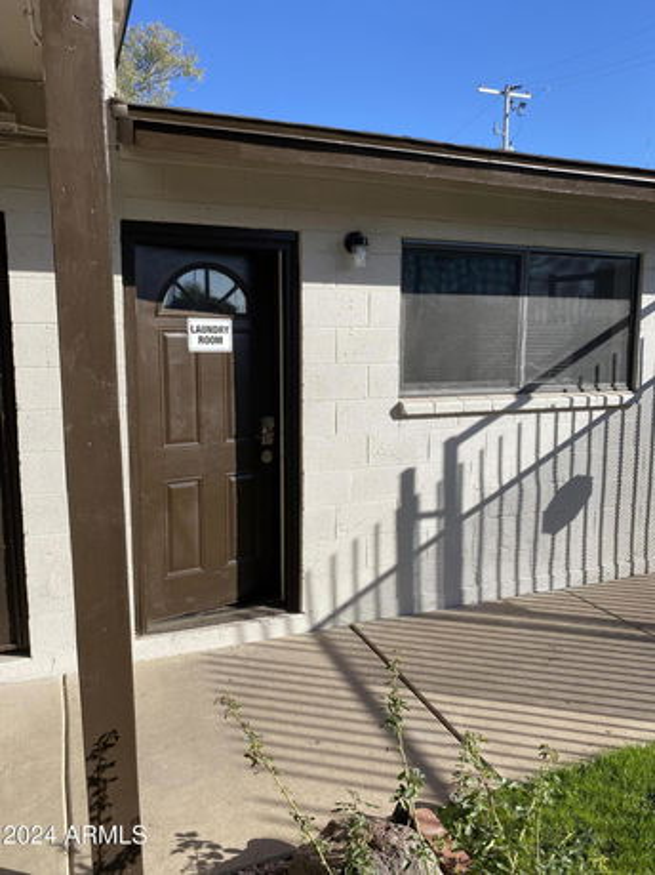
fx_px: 656
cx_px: 328
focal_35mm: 26
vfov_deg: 67.3
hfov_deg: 53.0
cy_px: 438
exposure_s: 1/2571
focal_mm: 4.25
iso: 32
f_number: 1.8
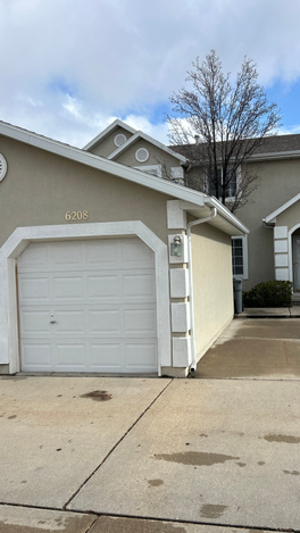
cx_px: 201
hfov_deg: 39.7
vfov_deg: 66.1
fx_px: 410
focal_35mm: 29
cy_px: 266
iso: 50
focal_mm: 5.7
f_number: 1.5
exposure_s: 1/3968
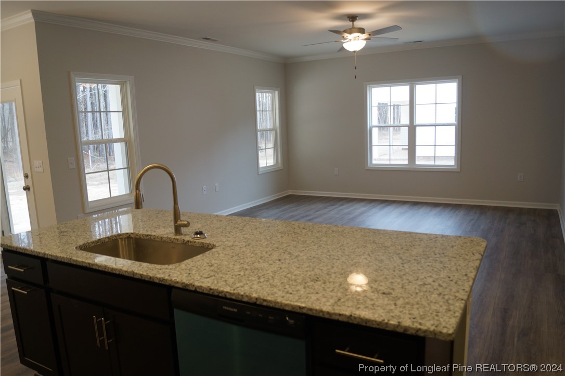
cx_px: 282
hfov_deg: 67.4
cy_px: 188
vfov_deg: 47.9
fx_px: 424
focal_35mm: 27
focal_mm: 18
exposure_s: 1/60
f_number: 4
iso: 250
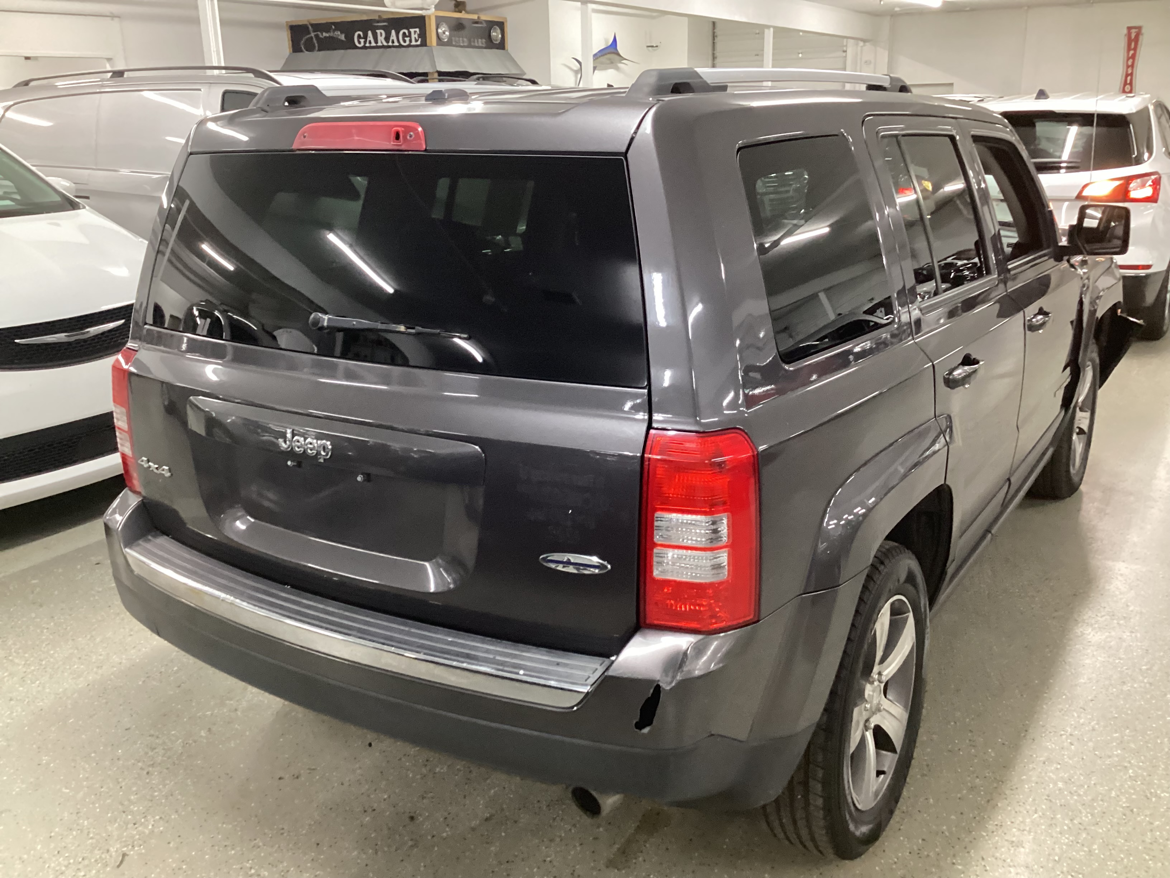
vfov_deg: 45.4
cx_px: 585
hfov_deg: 58.4
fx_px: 1048
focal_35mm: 31
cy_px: 439
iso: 400
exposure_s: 1/40
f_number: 2.4
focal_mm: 3.3
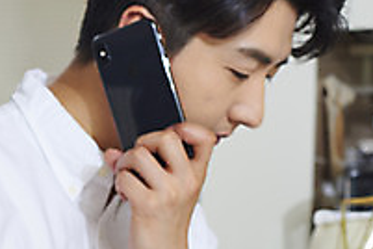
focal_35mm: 149
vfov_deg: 9.0
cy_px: 355
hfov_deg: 13.2
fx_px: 1544
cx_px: -133
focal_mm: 50
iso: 200
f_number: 6.3
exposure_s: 1/80
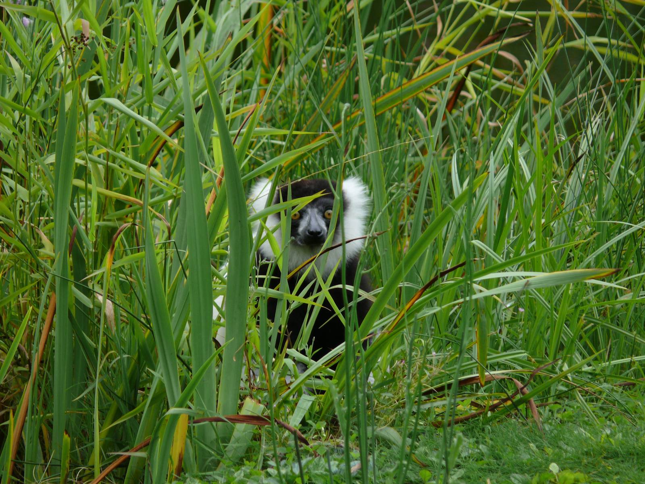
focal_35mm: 420
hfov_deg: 4.7
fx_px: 7826
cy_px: 242
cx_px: 322
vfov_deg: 3.5
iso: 100
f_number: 4
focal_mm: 88.8
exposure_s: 1/200
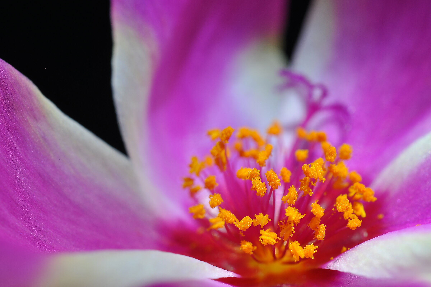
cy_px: 144
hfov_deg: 33.4
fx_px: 717
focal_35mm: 60
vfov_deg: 22.6
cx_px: 216
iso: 200
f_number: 14
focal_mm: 40
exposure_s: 1/3
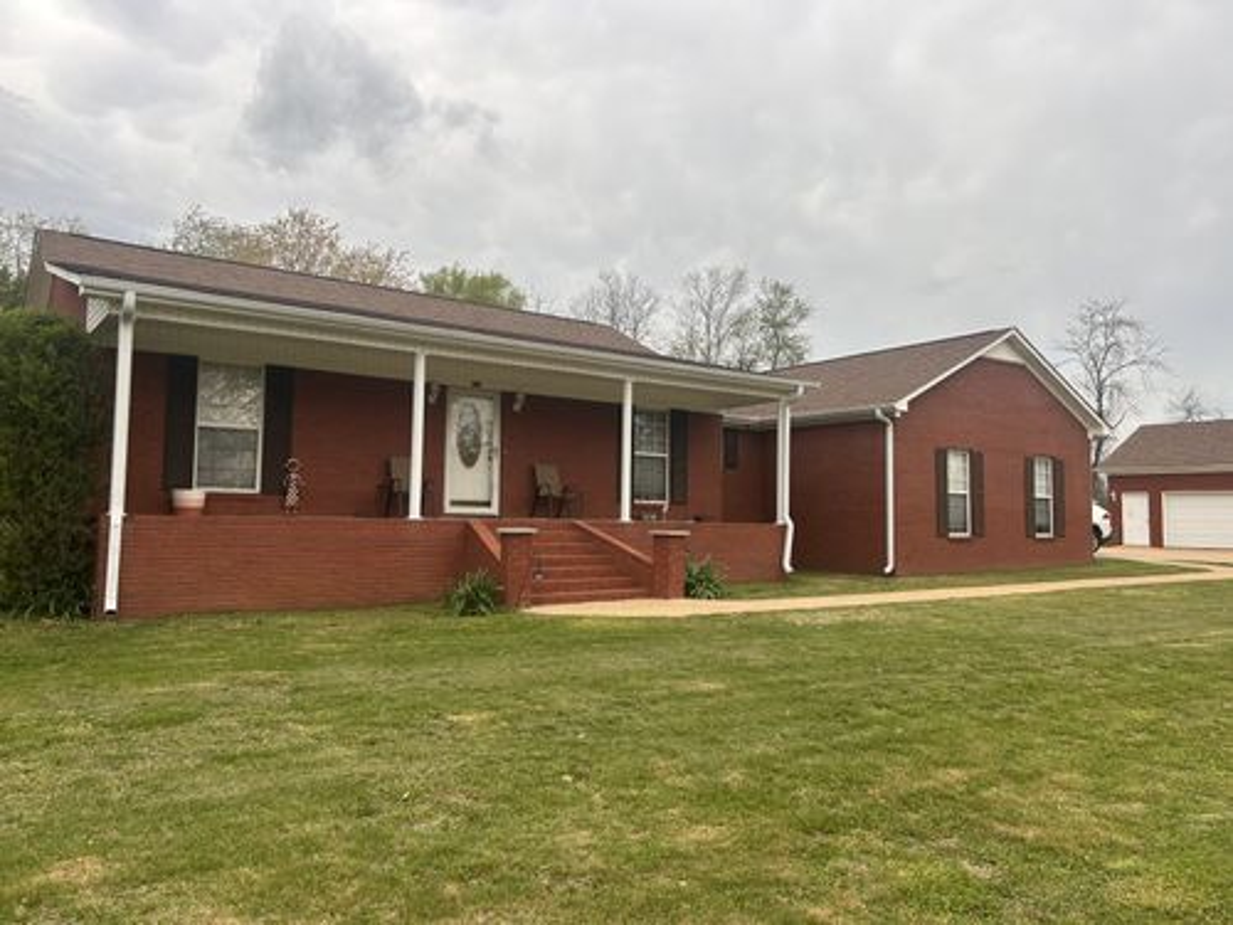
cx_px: 616
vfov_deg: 53.1
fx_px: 926
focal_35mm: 26
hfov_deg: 67.3
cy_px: 462
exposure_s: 1/212
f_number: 1.5
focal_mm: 5.7
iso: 40
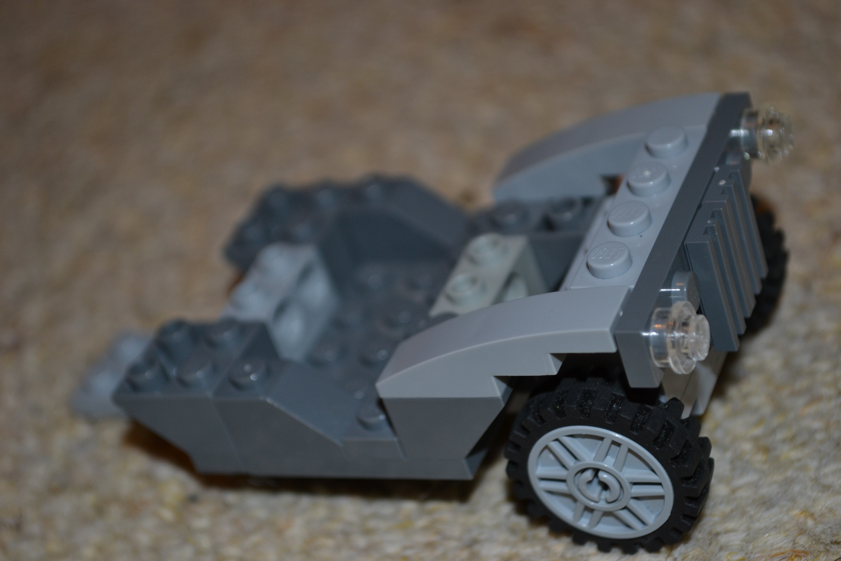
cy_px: 280
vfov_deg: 16.6
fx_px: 1927
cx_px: 420
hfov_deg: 24.6
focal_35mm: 82
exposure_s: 1/60
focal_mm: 55
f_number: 5.6
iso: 400
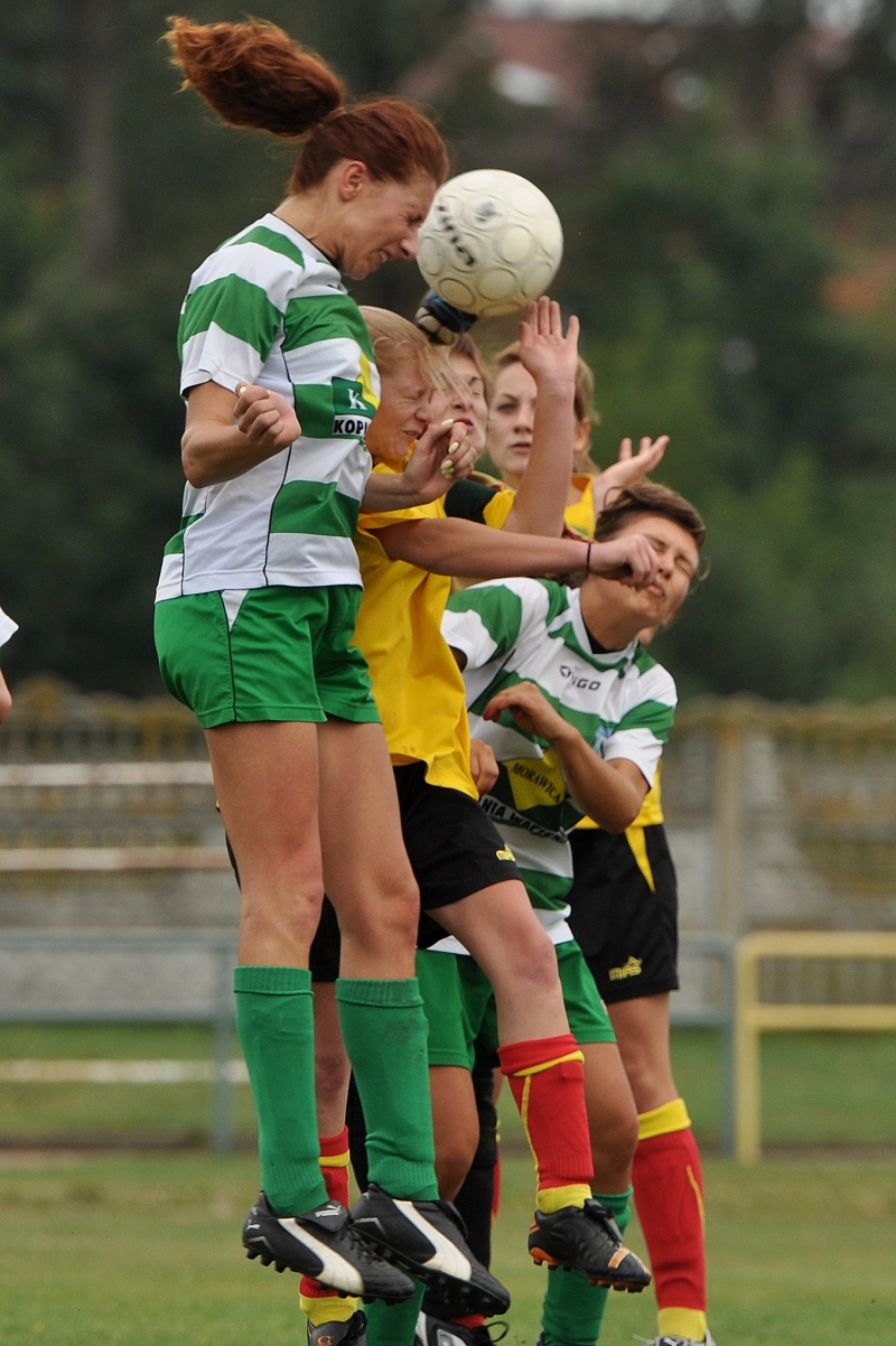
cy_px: 673
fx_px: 10651
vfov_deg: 7.2
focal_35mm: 285
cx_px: 448
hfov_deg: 4.8
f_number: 4
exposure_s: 1/800
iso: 200
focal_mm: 190
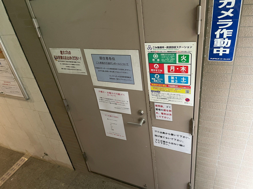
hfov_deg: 67.3
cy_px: 94
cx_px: 126
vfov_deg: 53.1
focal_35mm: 26
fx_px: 190
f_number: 1.6
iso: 500
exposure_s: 1/25
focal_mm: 4.2
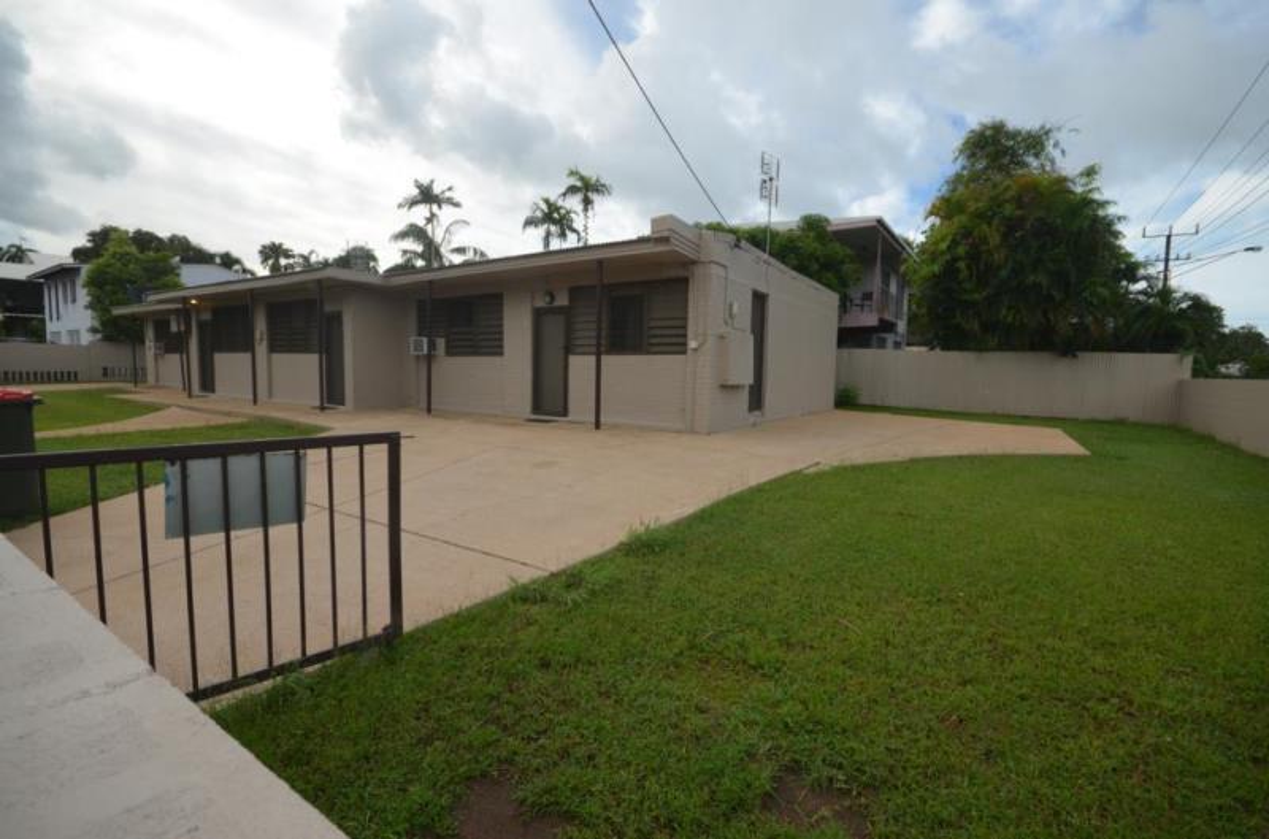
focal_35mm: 15
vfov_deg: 77.0
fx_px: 527
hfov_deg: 100.5
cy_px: 420
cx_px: 634
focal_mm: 10
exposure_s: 1/200
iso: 100
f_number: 9
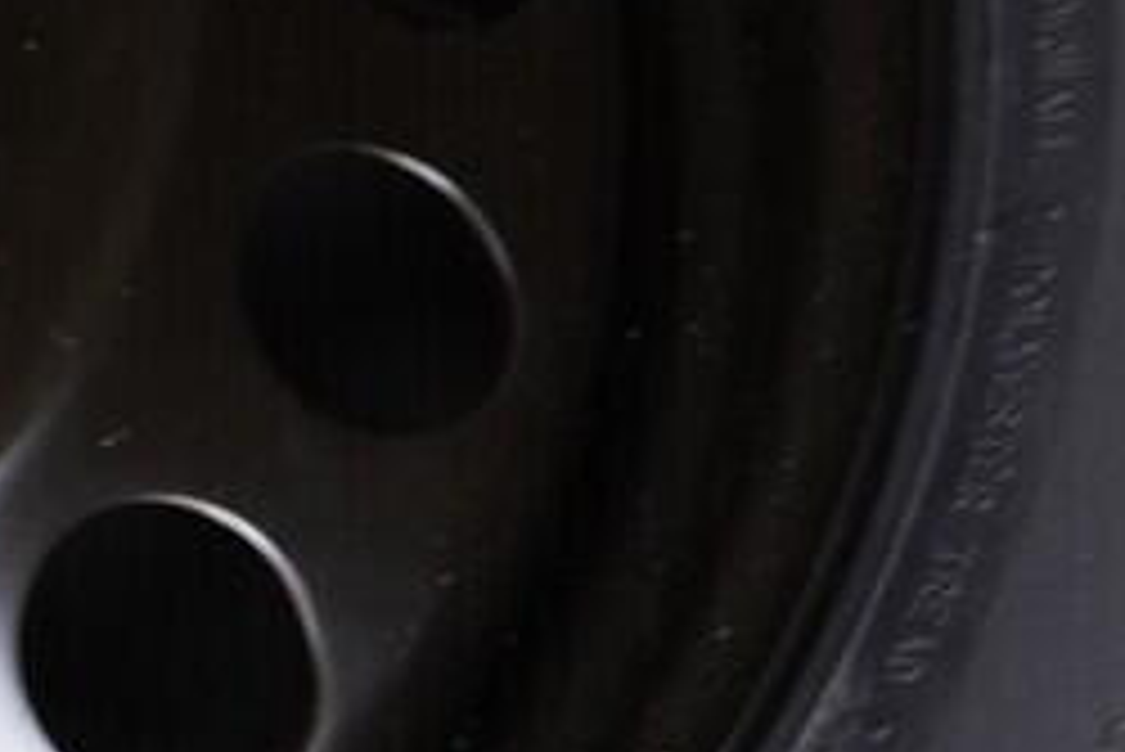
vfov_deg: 6.6
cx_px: -850
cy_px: 338
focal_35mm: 207
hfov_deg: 9.5
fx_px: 6472
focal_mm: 24
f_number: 2.8
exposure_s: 1/40
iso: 640
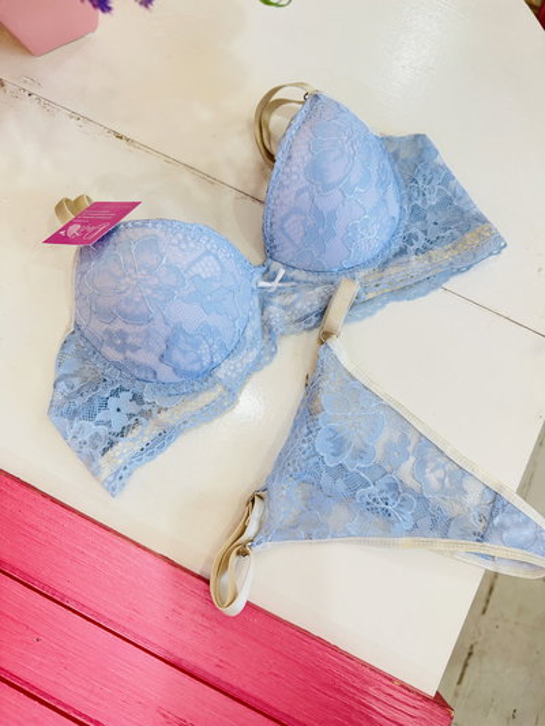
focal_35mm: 24
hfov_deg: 56.8
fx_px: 504
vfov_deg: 71.6
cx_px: 272
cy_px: 363
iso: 80
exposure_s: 1/100
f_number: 1.78
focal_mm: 6.76
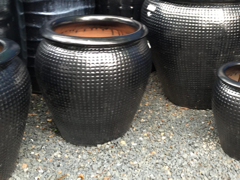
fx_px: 347
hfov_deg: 36.6
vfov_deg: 28.4
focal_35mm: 50
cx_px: 198
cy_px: 34
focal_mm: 4.15
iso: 40
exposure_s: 1/60
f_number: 2.2
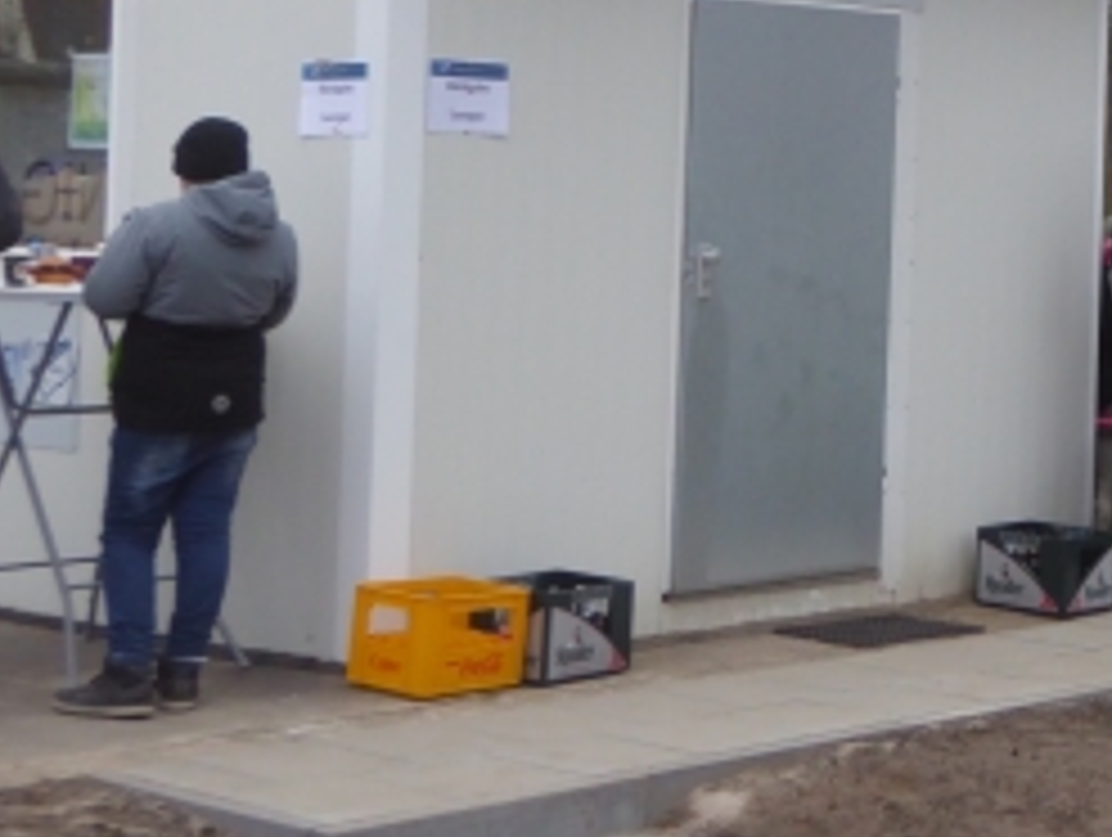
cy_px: 108
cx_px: 963
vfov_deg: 16.1
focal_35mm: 91
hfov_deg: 21.1
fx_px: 2928
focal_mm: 9
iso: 400
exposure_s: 1/50
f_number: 4.1
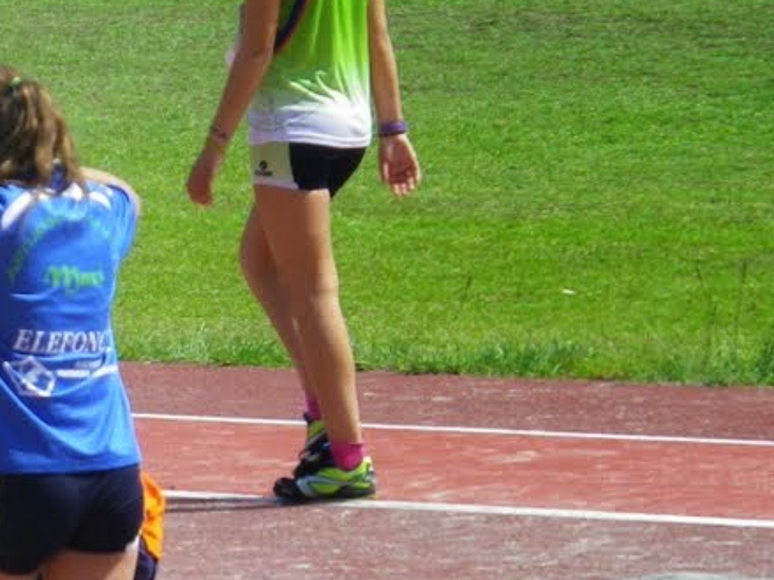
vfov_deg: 2.3
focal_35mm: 653
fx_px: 14597
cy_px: 400
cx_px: -62
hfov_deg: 3.0
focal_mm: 50
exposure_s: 1/250
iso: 80
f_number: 5.9
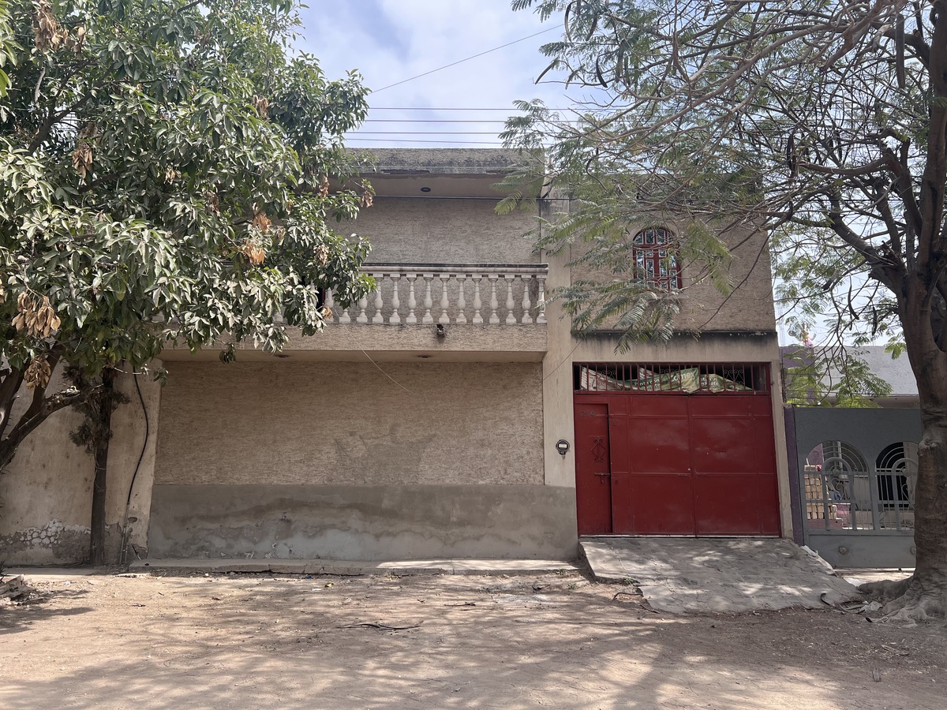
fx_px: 711
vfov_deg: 53.1
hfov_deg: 67.3
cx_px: 474
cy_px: 355
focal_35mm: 26
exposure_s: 1/1838
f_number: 1.5
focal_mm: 5.7
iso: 50
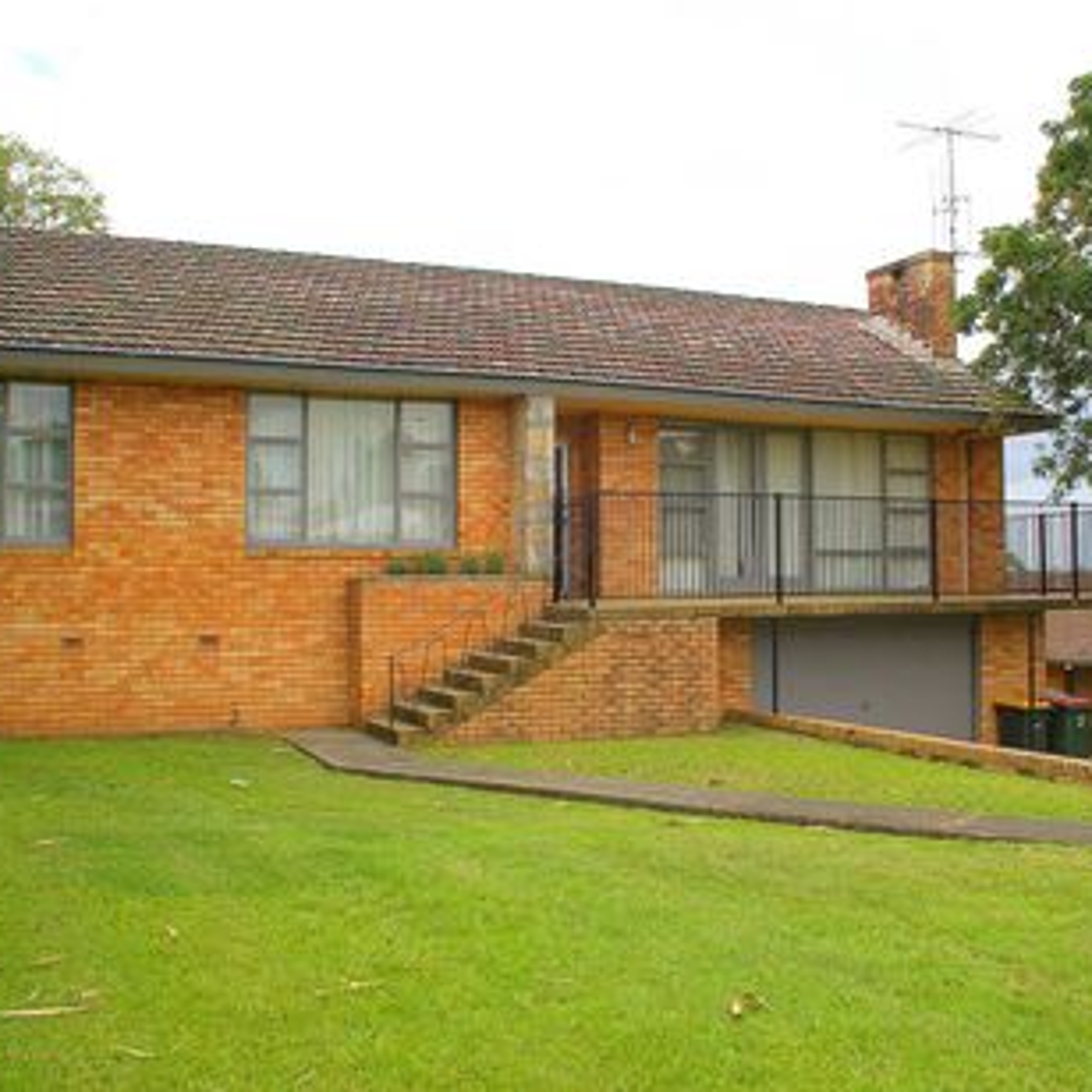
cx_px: 610
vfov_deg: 47.2
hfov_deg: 47.1
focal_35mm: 35
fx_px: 1249
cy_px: 544
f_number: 6.7
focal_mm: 18
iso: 200
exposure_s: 1/350
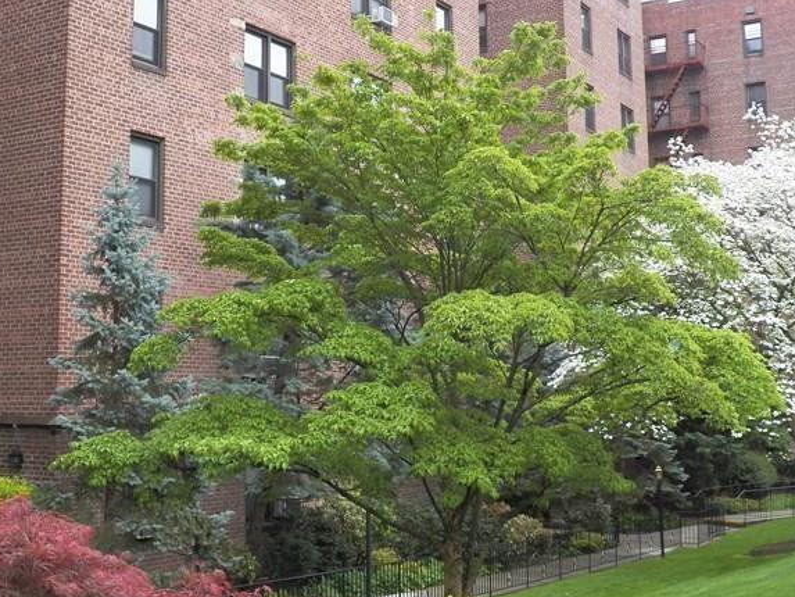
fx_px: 1149
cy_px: 254
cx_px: 355
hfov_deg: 38.1
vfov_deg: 29.1
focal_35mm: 50
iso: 125
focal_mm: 4.9
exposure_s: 1/250
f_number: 3.2
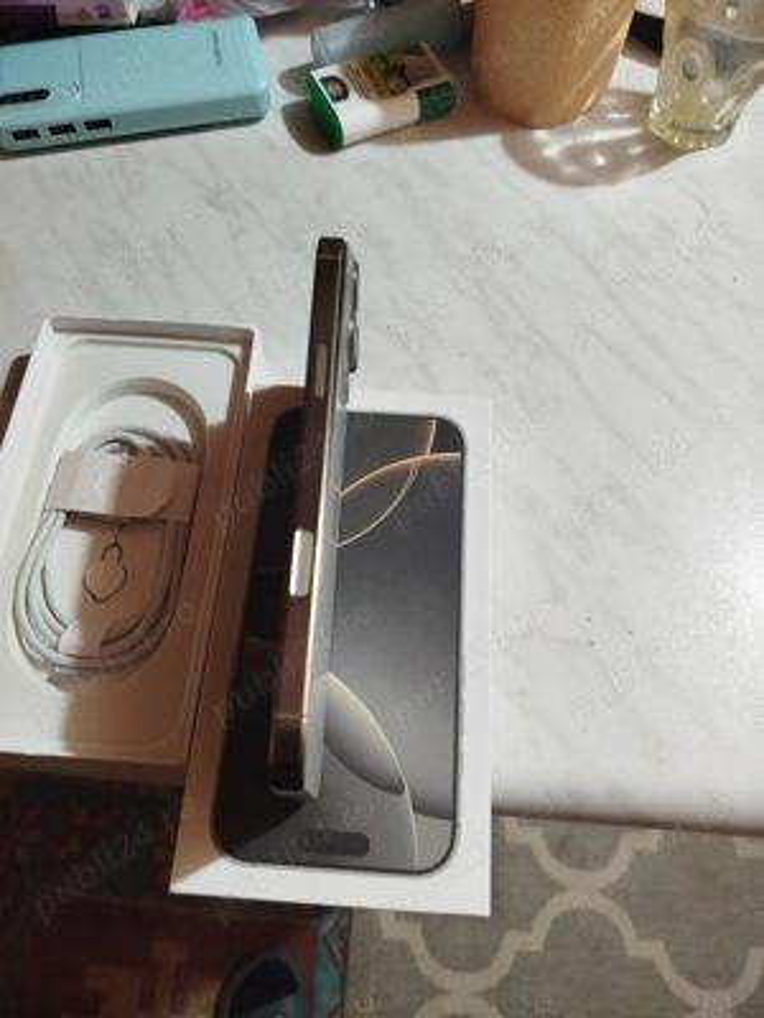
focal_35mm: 24
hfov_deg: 56.8
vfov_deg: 71.6
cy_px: 509
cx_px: 382
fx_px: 706
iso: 640
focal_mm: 5.31
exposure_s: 1/33
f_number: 1.7
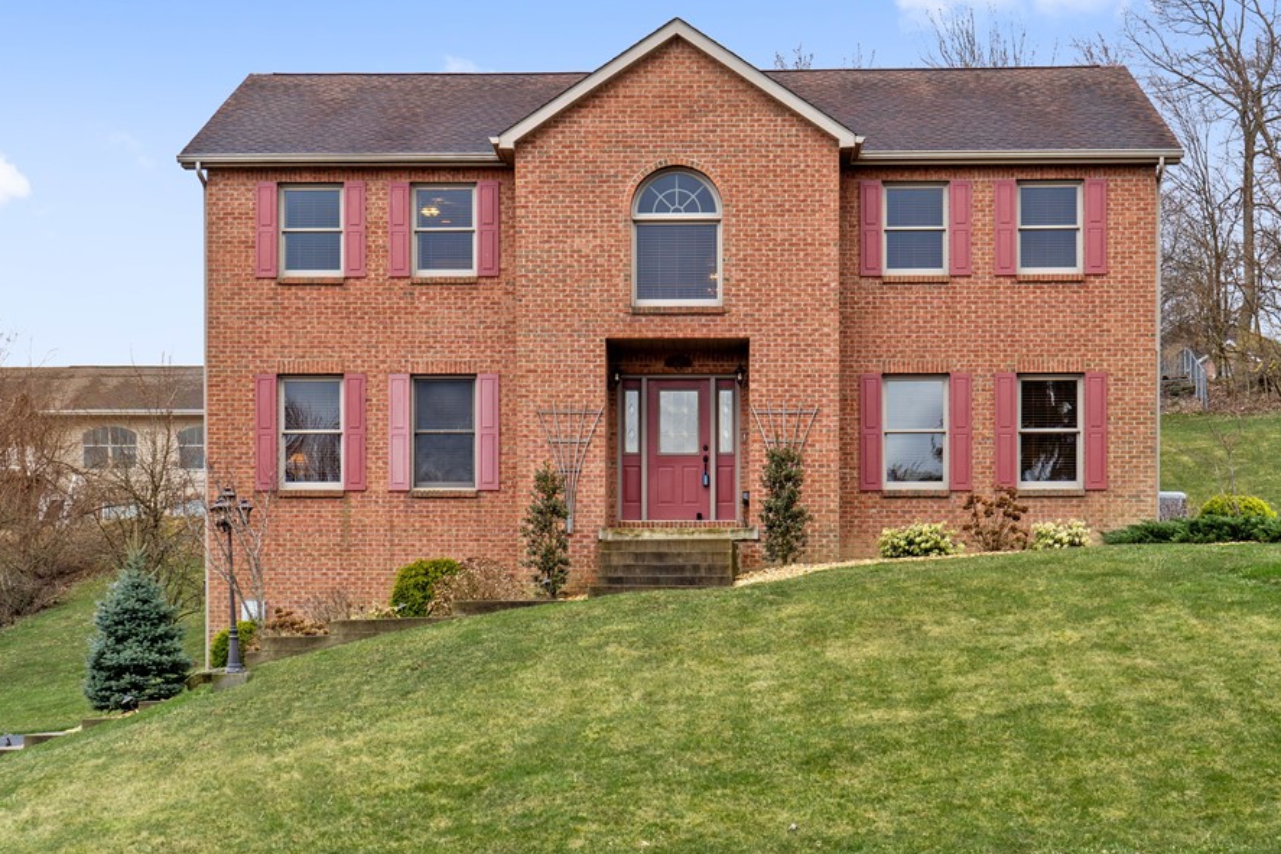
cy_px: 410
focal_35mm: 60
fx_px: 2134
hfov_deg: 33.4
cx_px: 672
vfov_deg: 22.6
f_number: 8
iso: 125
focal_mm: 49
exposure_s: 1/125
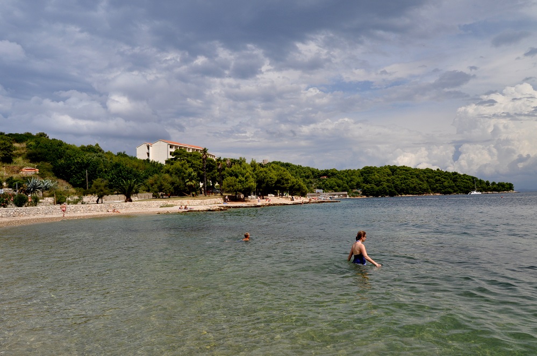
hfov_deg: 67.5
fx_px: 402
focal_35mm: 27
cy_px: 178
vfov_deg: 47.8
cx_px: 268
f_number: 14
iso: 500
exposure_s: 1/800
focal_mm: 18
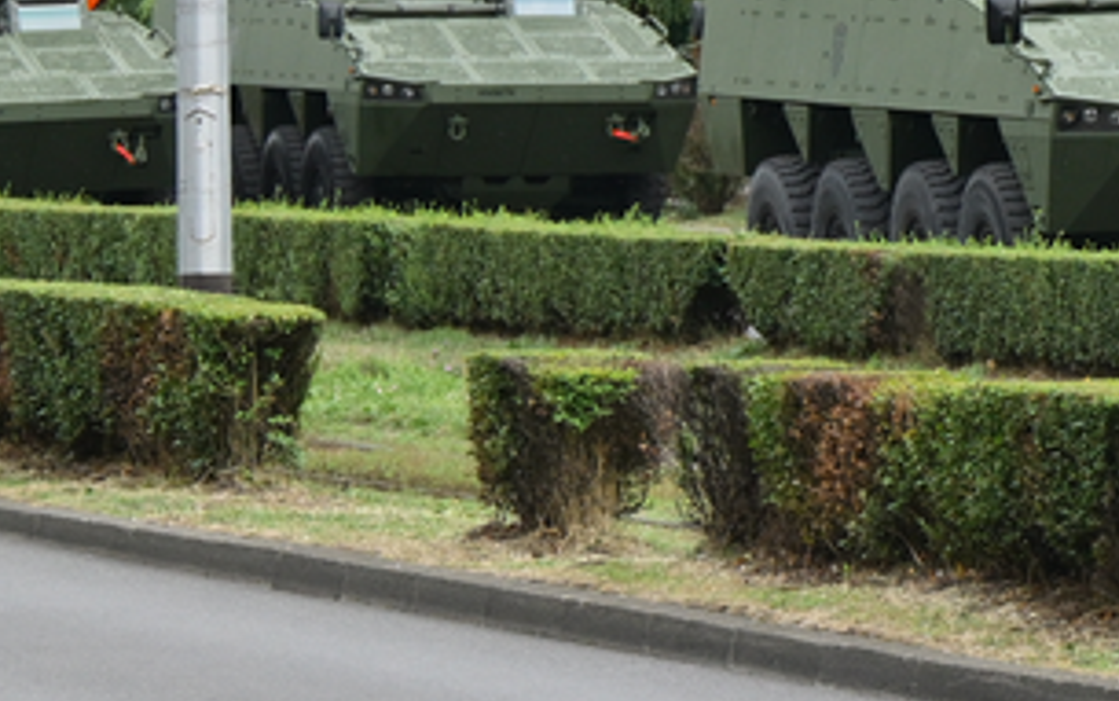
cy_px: 40
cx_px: 2216
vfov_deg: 3.5
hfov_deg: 5.4
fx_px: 11565
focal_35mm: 379
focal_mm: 70
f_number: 2.8
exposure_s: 1/1000
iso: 640
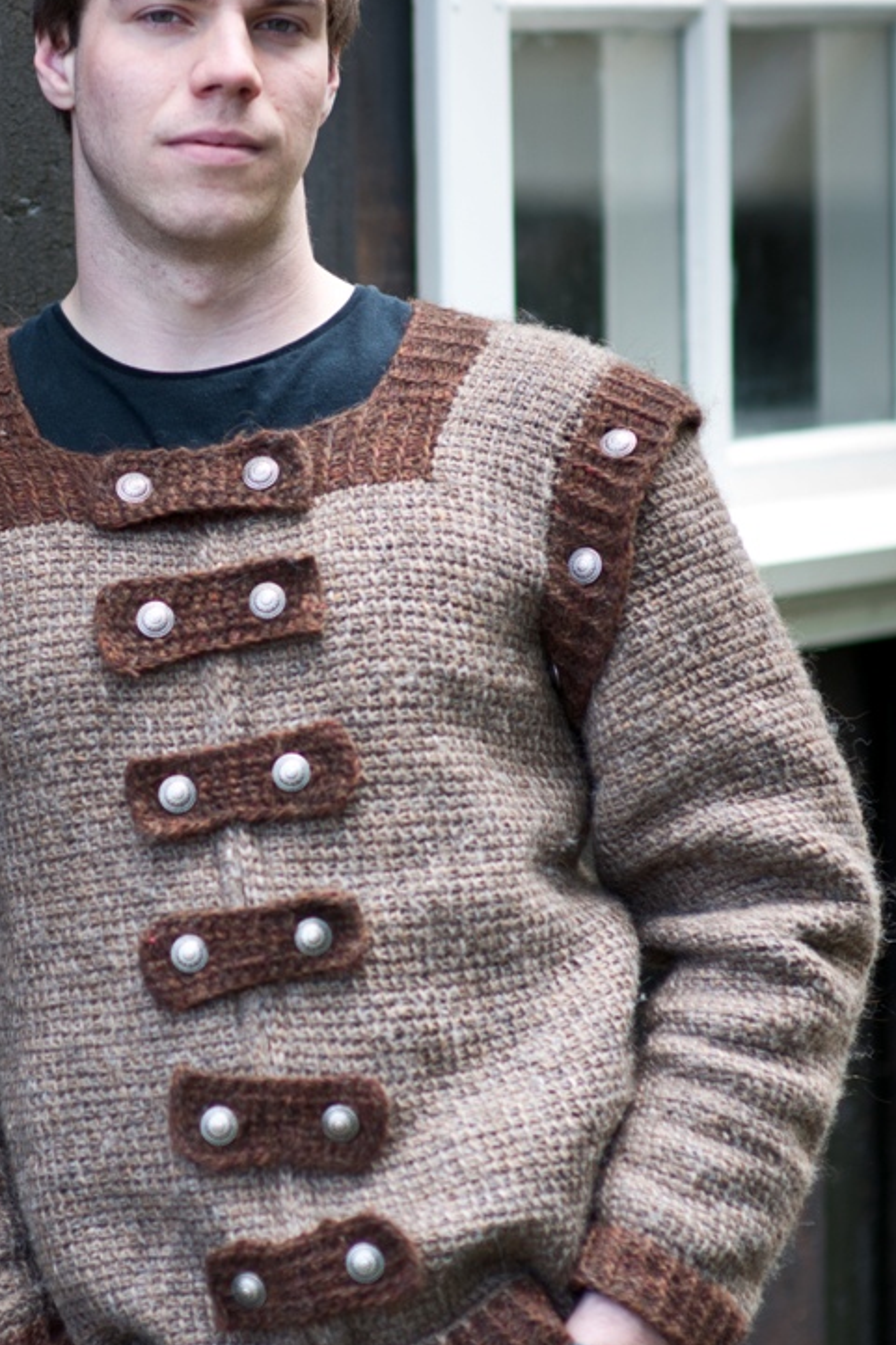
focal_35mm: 181
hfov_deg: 7.6
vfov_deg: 11.4
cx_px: 291
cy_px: 643
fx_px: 6749
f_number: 2
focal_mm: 85
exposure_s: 1/640
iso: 200
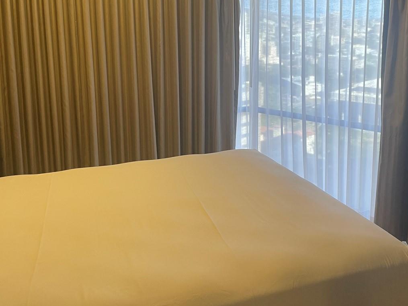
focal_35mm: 41
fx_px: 483
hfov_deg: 45.4
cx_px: 257
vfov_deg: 35.0
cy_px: 116
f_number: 1.6
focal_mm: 4.2
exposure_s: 1/60
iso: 100
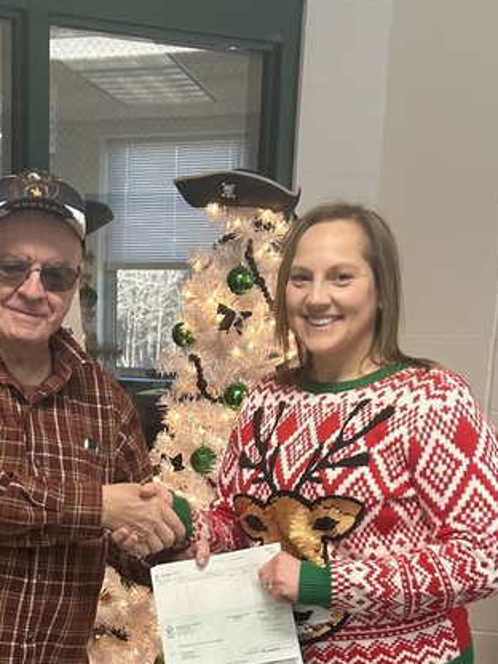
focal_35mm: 64
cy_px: 638
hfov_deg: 22.4
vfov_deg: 28.7
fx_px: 1228
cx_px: 48
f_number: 1.5
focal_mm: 5.7
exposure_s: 1/60
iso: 80
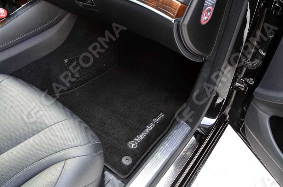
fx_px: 259
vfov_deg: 39.8
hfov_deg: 57.3
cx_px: 142
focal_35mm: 33
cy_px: 94
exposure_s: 1/15
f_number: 8
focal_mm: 22
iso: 500
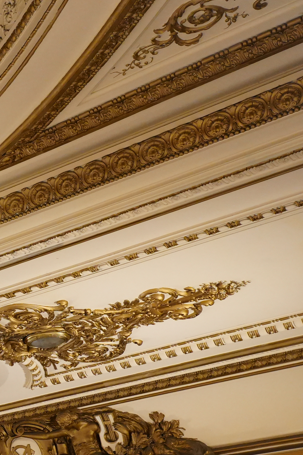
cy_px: 294
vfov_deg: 25.0
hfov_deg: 15.7
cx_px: -125
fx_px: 1022
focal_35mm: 81
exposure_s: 1/60
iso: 2000
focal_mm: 20
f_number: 4
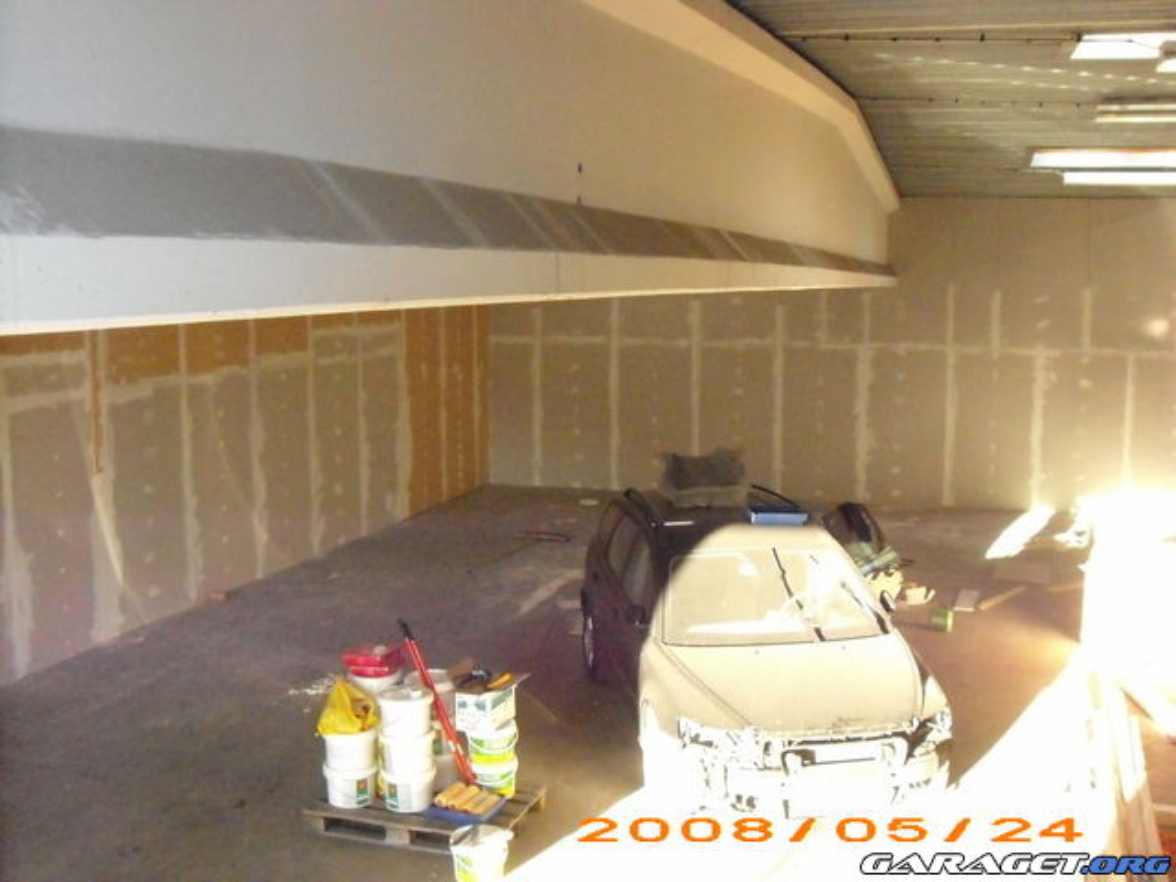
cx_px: 588
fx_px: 1257
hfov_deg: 50.1
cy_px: 441
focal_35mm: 37
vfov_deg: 38.7
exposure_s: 1/160
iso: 1600
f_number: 4.3
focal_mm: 6.2
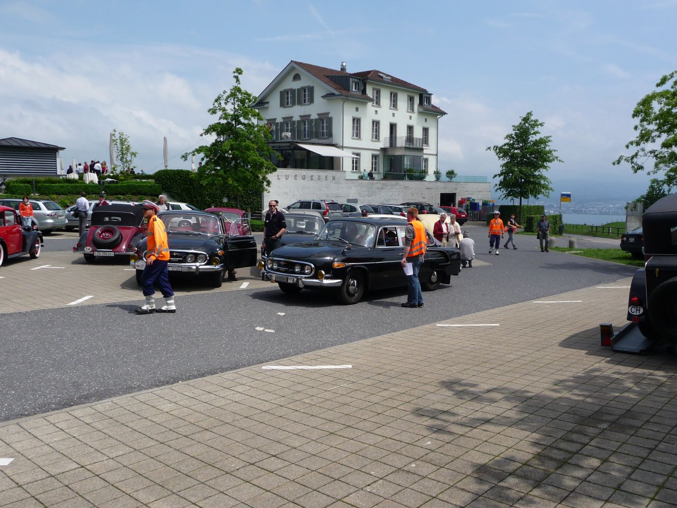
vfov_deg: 46.8
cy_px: 254
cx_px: 338
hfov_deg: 60.0
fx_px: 587
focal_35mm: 30
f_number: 8
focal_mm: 5
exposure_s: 1/250
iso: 100
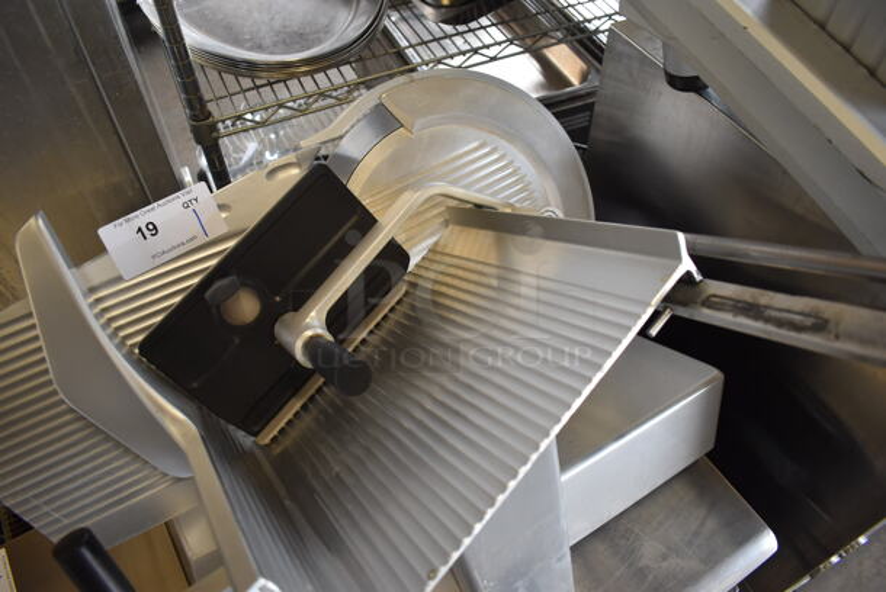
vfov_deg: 48.0
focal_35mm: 27
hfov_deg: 67.3
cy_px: 296
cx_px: 443
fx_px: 665
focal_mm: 18
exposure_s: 1/125
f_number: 3.5
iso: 900
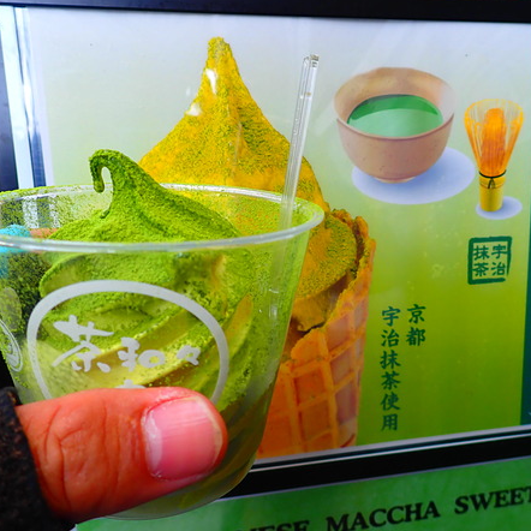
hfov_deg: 53.8
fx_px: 521
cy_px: 263
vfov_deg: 54.0
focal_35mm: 30
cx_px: 306
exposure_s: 1/125
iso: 100
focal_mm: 4.5
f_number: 2.8
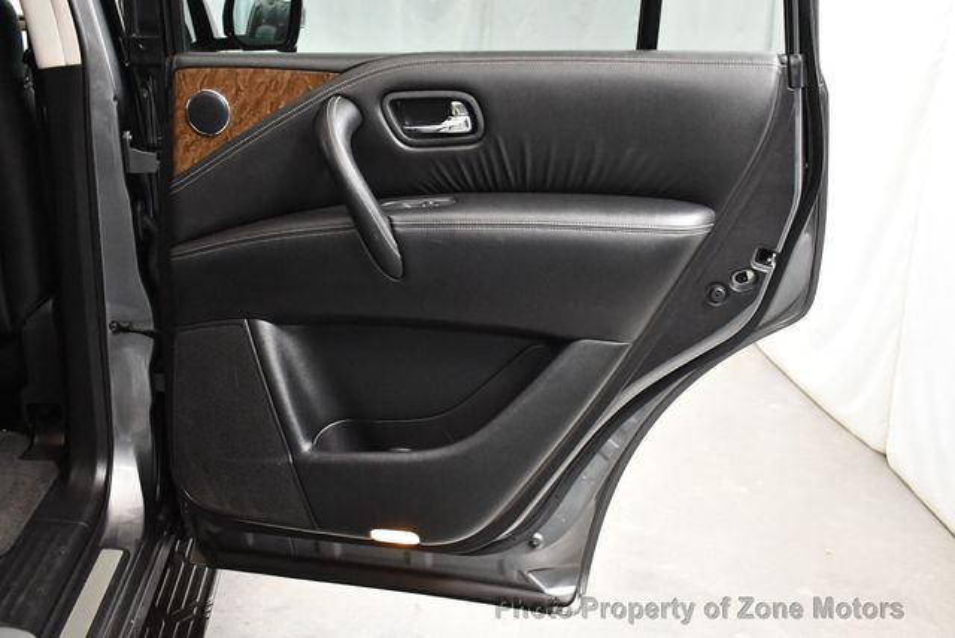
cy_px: 319
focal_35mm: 36
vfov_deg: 36.9
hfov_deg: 53.1
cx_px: 478
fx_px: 956
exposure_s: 1/60
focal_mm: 18
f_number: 3.5
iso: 3600
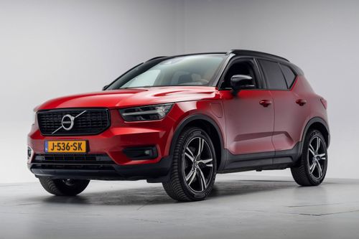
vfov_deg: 27.0
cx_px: 180
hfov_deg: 39.6
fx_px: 498
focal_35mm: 50
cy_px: 120
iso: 100
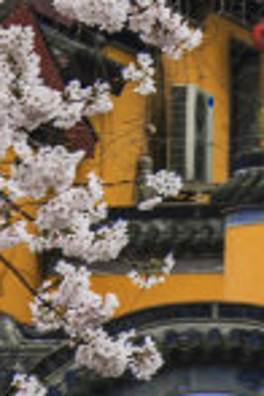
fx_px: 5434
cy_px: -814
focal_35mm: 494
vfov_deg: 4.0
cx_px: 137
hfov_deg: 2.8
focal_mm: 70
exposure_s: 1/25
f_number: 11
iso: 200
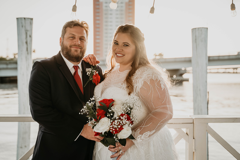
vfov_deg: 28.1
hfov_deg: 41.1
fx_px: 320
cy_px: 80
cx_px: 120
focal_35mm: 48
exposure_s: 1/800
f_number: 2.8
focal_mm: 48
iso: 320
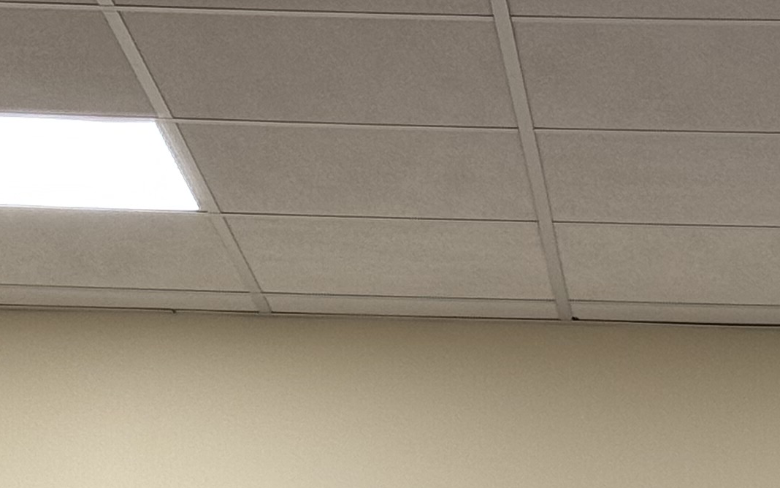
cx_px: 593
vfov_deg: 6.6
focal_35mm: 192
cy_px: 1029
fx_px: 4082
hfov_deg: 10.9
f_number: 1.78
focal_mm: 6.76
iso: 50
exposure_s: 1/50
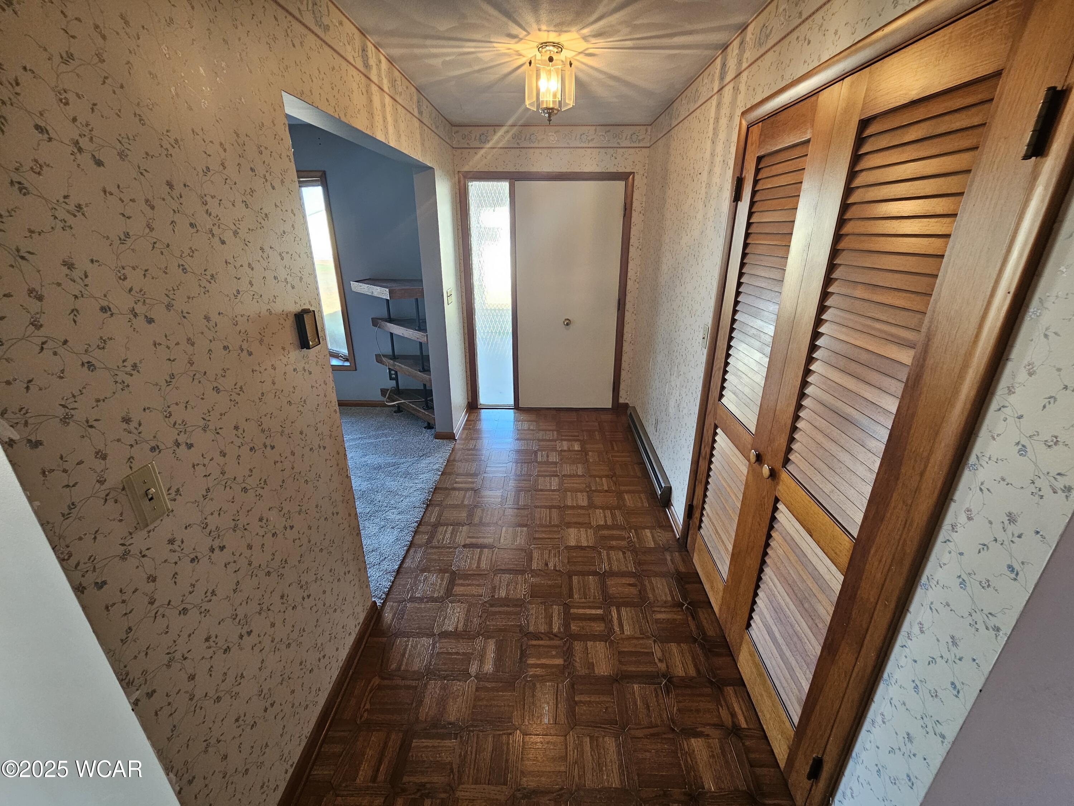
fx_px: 403
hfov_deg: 106.2
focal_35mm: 13
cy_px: 403
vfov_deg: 89.9
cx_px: 537
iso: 160
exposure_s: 1/60
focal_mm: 2.2
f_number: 2.2
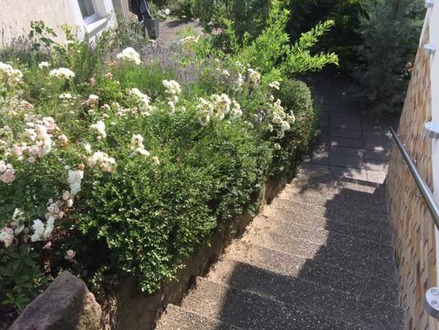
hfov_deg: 61.7
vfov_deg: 48.2
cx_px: 220
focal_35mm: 29
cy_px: 165
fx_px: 368
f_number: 2.2
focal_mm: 4.15
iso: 32
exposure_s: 1/807
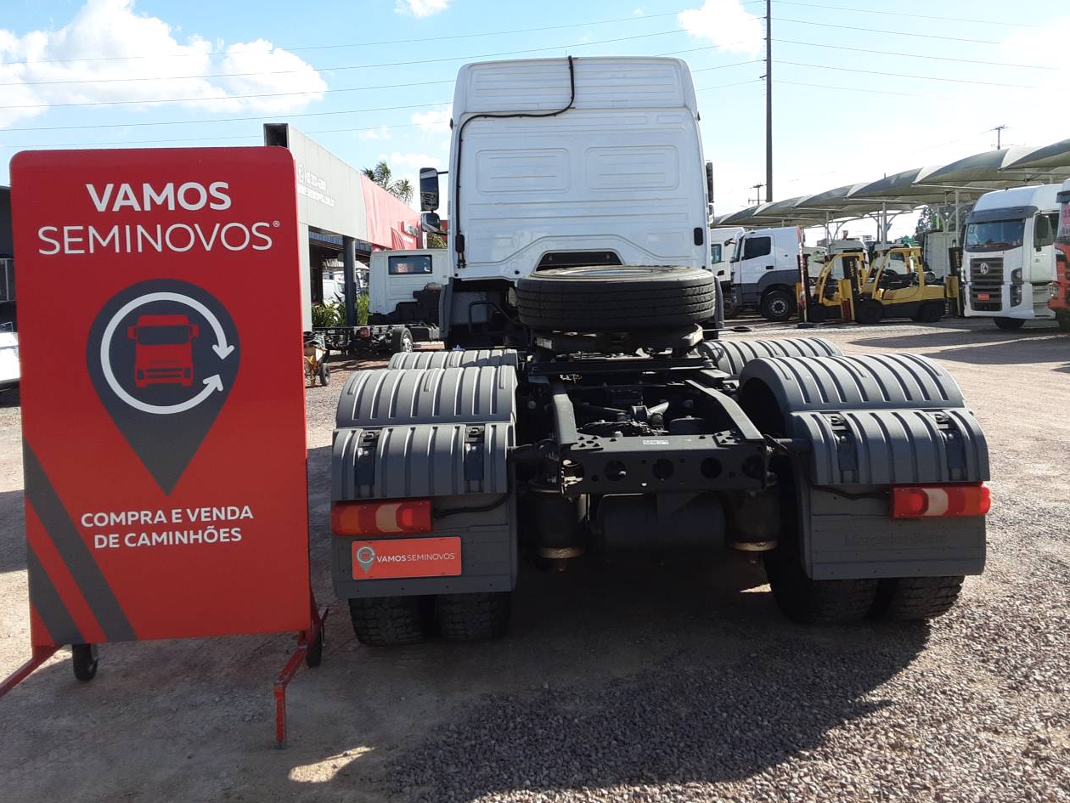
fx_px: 989
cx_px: 543
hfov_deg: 56.8
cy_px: 353
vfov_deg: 44.1
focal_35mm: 32
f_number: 1.9
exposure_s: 1/948
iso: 40
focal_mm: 2.9
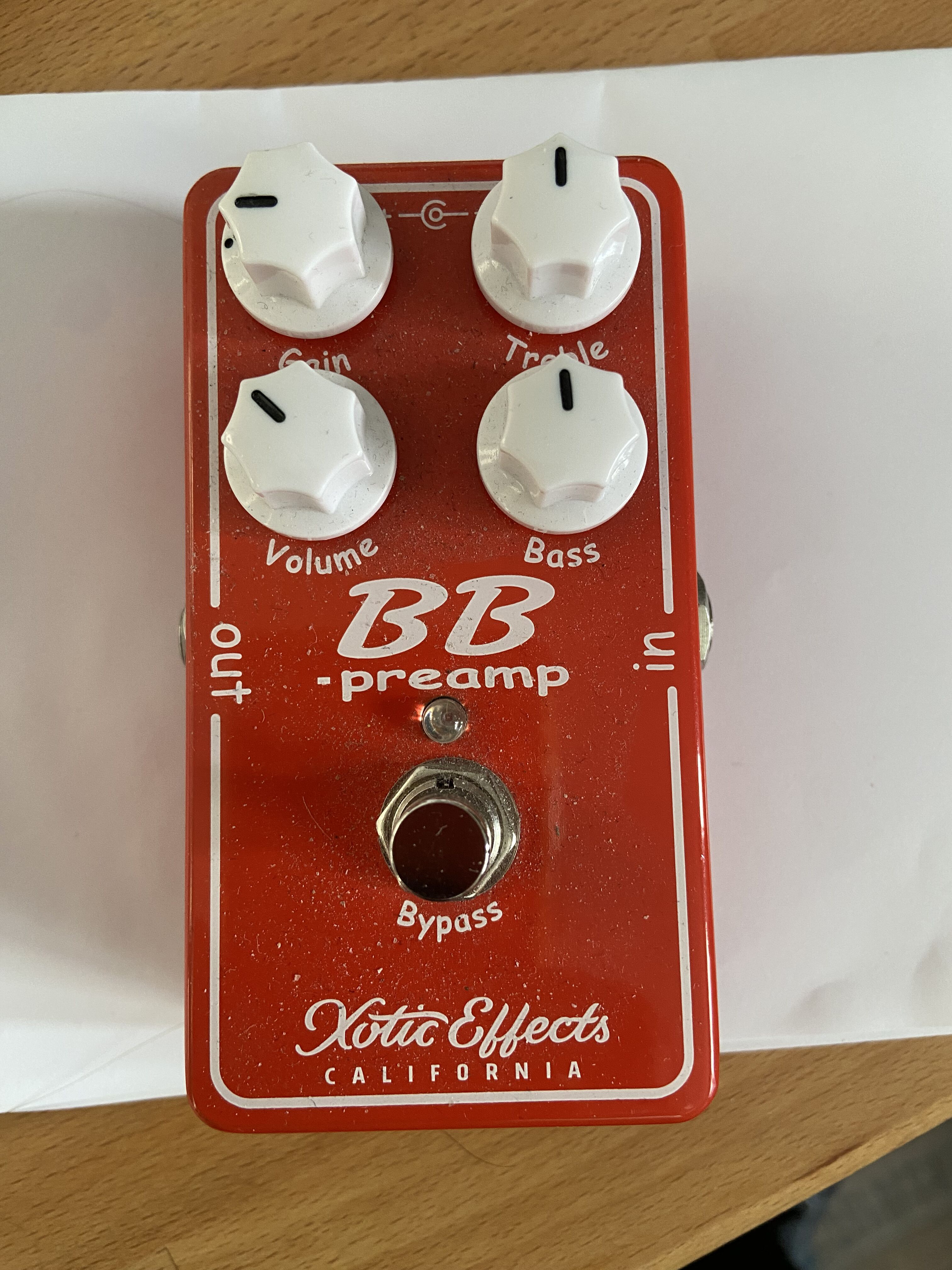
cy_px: 635
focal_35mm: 26
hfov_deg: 53.1
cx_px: 476
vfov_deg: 67.3
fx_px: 953
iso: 125
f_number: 1.8
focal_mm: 4.25
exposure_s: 1/77
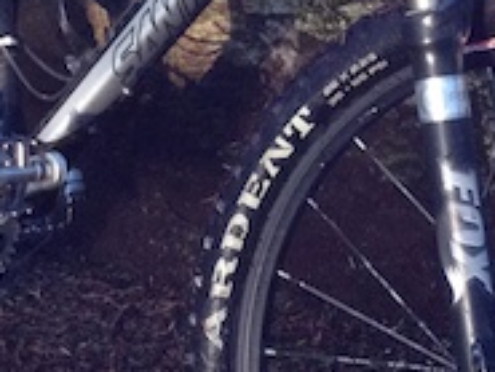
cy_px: 78
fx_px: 2161
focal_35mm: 151
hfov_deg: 13.0
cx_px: 383
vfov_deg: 9.8
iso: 160
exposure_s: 1/20
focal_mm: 4.28
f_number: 2.4
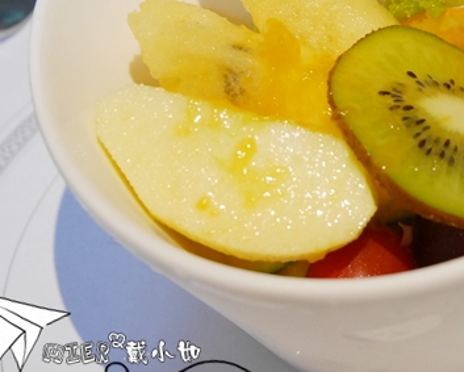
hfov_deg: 23.2
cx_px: 379
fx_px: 1113
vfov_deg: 18.8
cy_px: 79
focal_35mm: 81
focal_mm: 22
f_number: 4.9
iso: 1600
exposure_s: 1/60
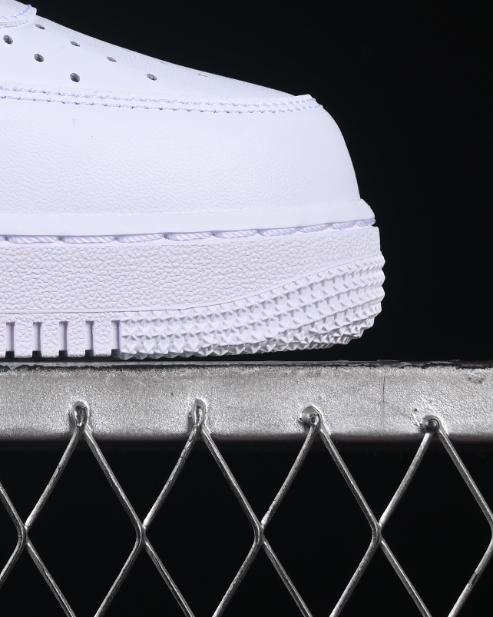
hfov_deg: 6.2
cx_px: -383
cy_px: -86
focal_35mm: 244
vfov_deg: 7.9
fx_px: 4452
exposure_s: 1/100
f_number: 8
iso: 160
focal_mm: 50
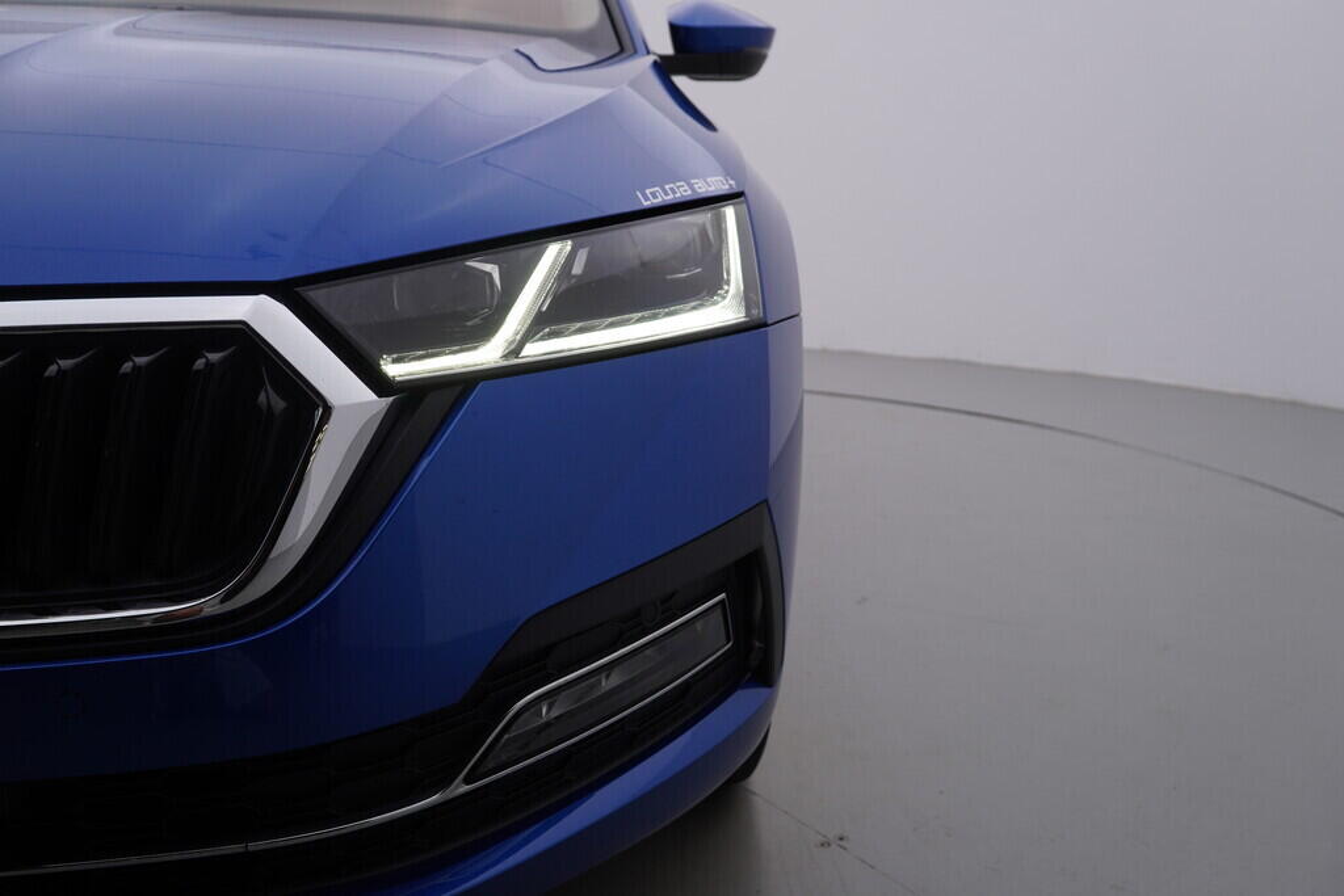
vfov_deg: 36.9
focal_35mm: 36
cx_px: 672
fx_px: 1344
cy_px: 448
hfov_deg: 53.1
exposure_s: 1/125
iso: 125
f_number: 5
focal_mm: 24
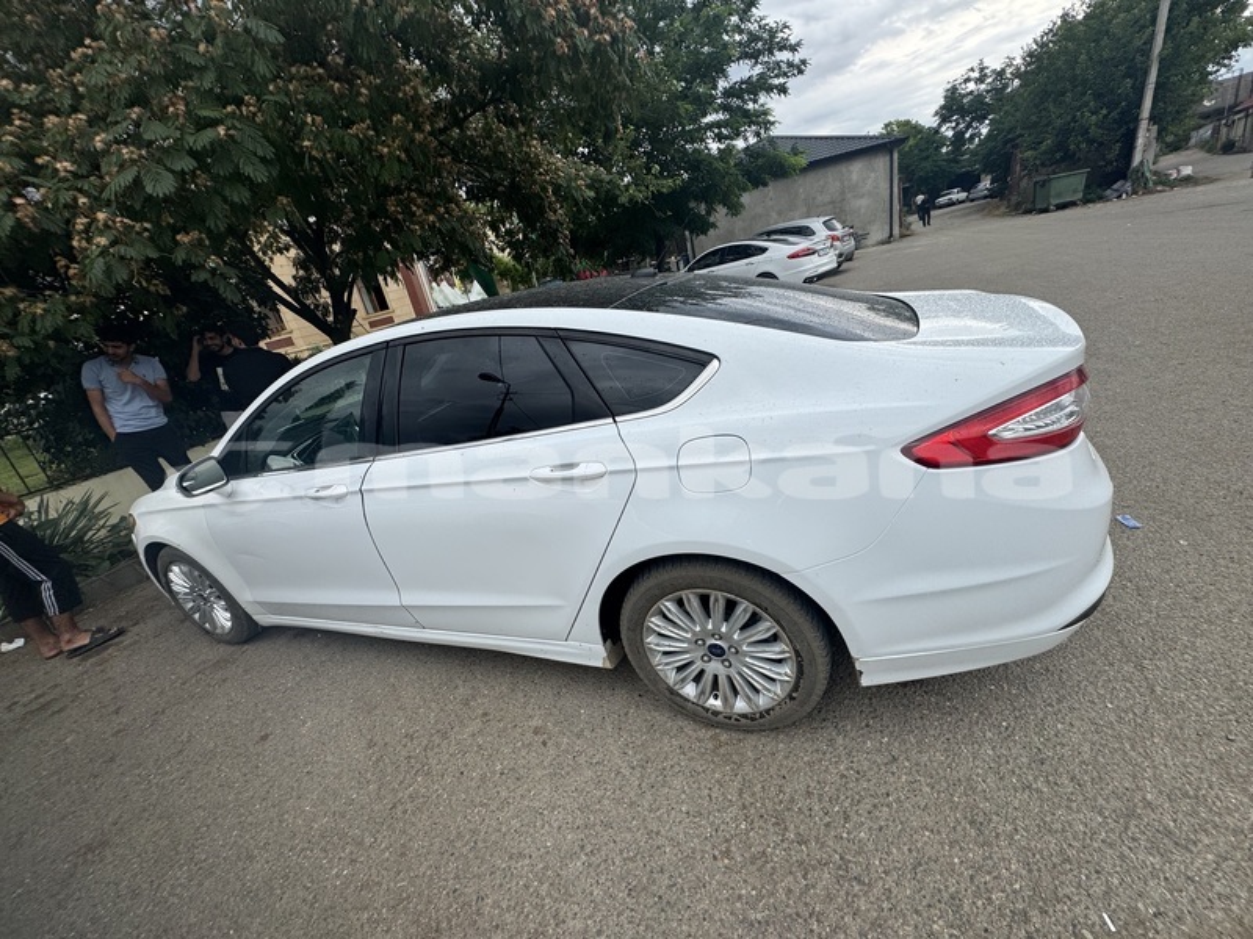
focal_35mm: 14
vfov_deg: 85.7
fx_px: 507
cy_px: 470
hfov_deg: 102.1
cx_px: 626
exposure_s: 1/587
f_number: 2.2
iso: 40
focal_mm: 2.22
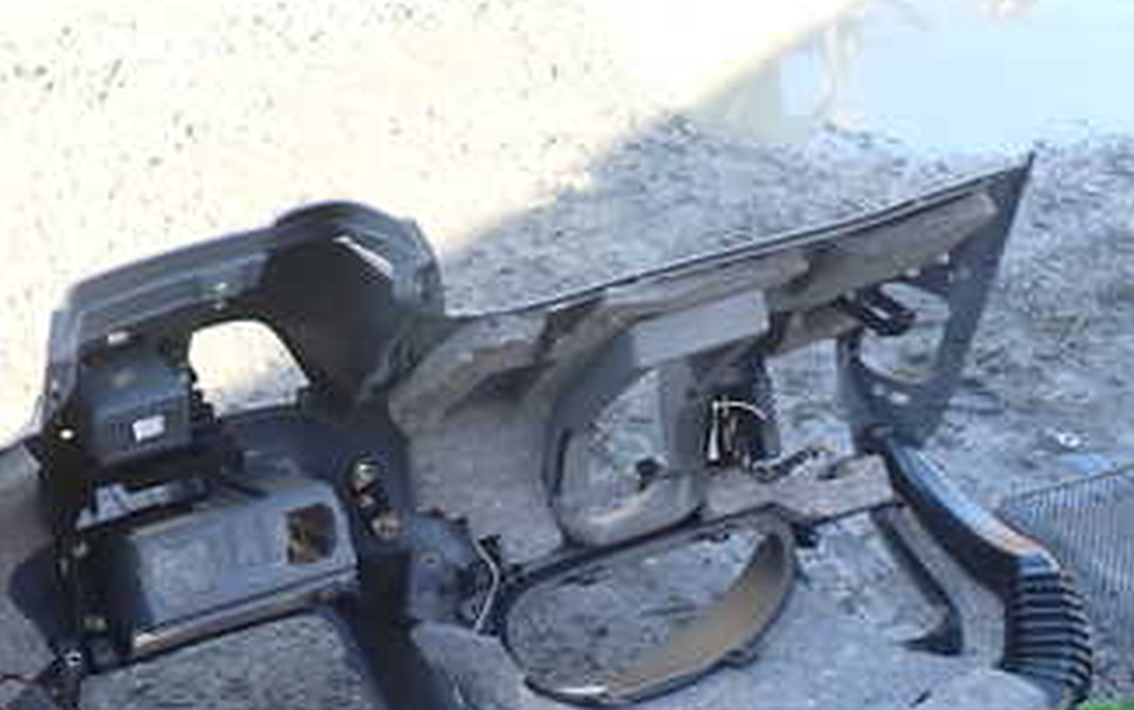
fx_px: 1515
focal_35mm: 49
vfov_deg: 25.1
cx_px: 206
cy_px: 707
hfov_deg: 39.2
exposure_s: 1/100
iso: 100
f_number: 2.8
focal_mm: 4.5
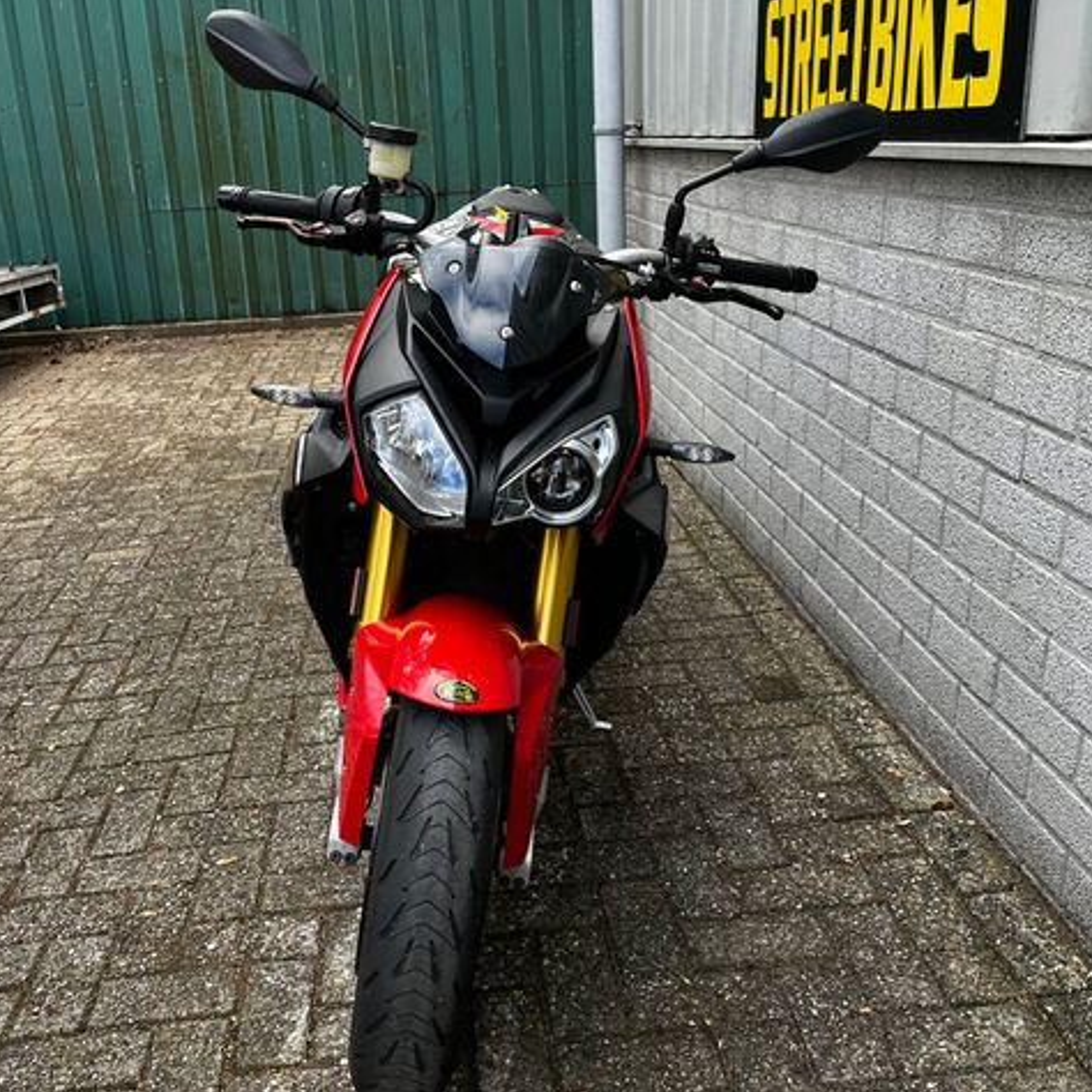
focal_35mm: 31
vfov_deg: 52.5
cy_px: 548
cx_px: 470
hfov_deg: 52.4
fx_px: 1106
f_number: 1.6
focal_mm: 5.1
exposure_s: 1/133
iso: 32
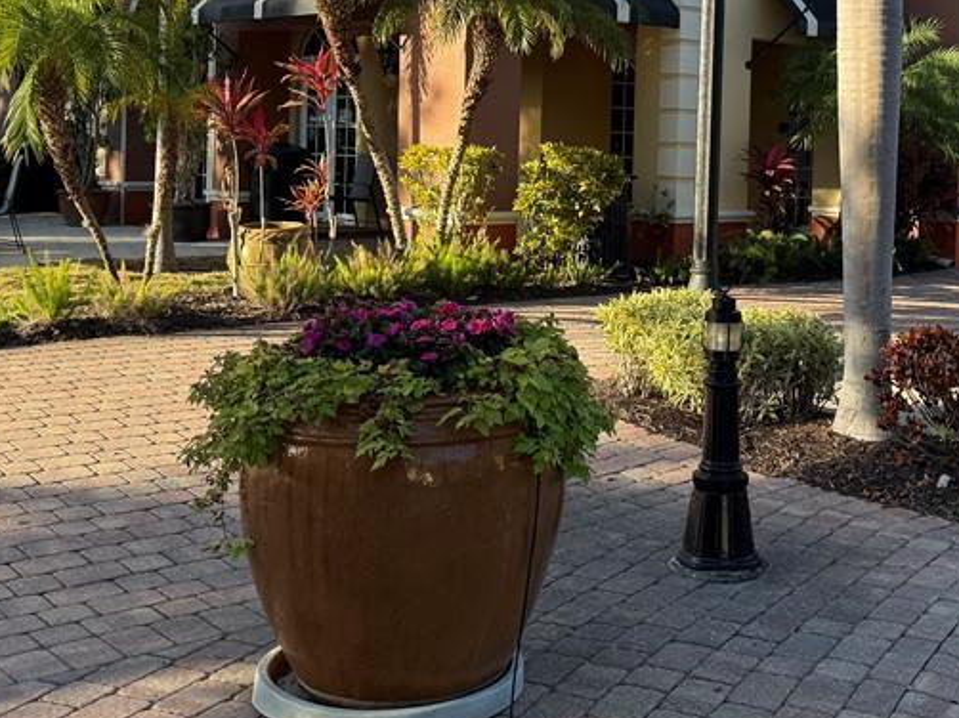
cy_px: 151
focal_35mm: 49
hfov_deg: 38.4
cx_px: 650
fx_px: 1357
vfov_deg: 29.0
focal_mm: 6.76
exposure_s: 1/1493
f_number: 1.78
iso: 100
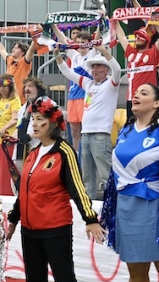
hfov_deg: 7.1
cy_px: 59
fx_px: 1251
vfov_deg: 12.8
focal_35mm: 167
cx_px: 266
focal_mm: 52
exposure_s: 1/125
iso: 100
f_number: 3.5
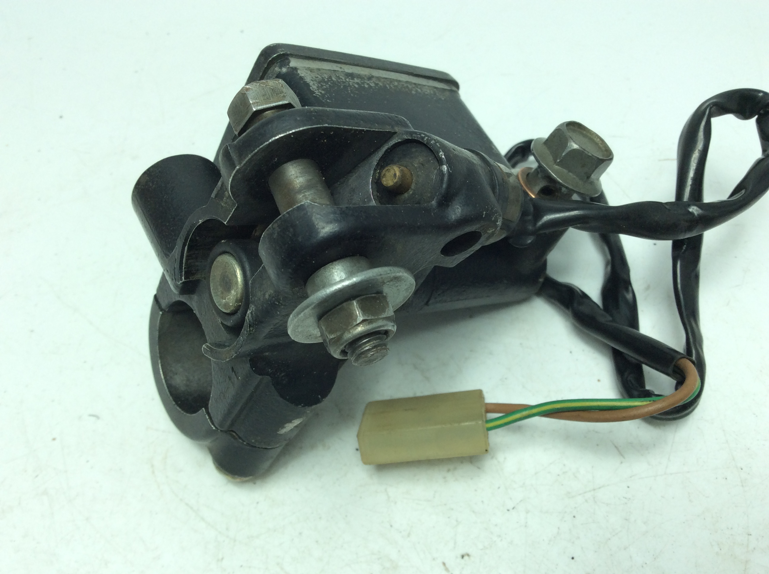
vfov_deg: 44.1
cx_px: 384
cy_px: 287
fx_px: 710
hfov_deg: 56.9
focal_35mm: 32
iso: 32
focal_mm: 3.3
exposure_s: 1/284
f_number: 2.4
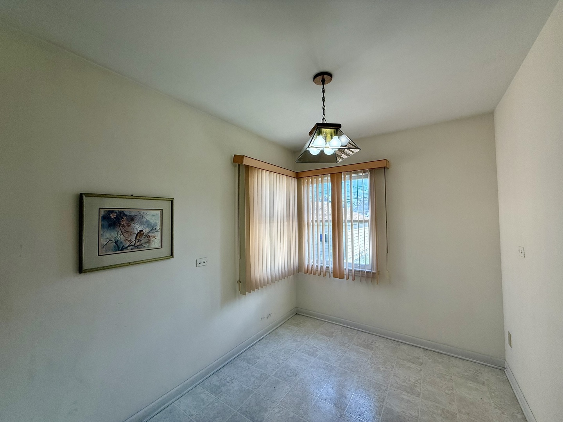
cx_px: 282
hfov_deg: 102.1
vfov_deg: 85.7
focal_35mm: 14
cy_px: 211
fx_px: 228
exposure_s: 1/301
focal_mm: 2.22
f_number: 2.2
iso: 64
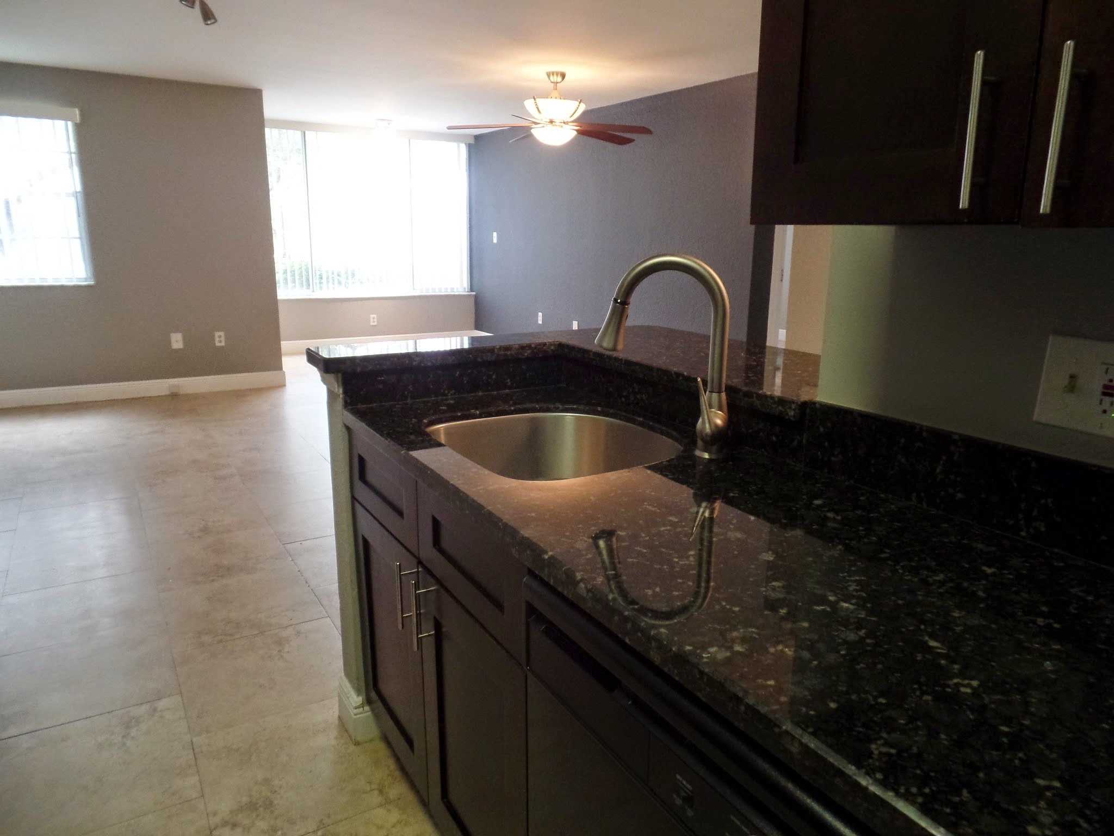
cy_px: 418
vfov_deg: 58.9
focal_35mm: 23
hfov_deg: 73.9
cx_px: 557
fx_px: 740
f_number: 2.8
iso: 400
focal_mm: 4.1
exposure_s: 1/30
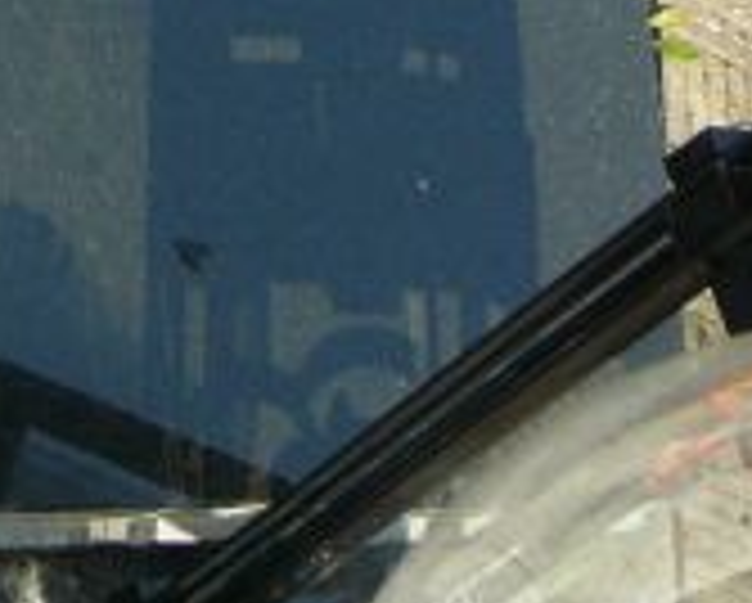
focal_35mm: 194
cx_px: -455
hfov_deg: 9.6
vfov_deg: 7.8
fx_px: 4323
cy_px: -441
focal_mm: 7.8
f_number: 3.4
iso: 80
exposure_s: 1/400
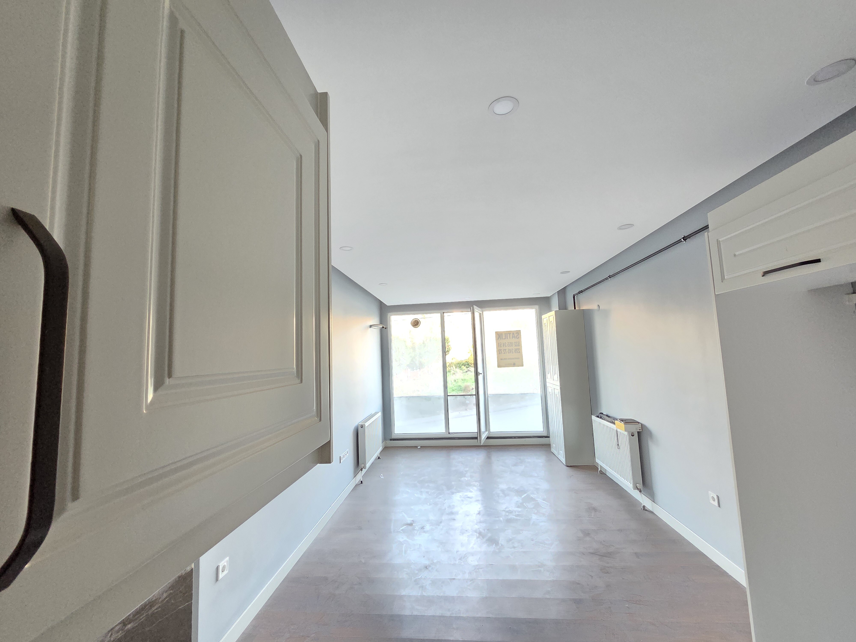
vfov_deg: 89.9
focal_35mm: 13
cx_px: 428
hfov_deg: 106.2
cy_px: 321
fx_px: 321
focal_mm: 2.2
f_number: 2.2
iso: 1000
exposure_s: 1/50
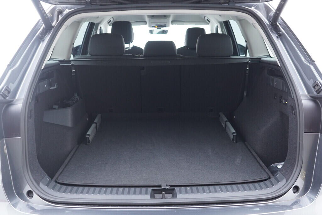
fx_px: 322
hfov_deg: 53.1
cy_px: 108
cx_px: 161
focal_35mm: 36
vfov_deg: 36.9
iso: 640
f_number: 2.8
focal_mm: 24
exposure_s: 1/40
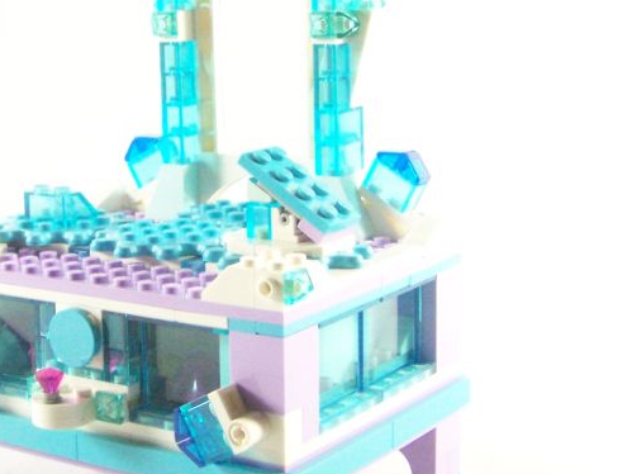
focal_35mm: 78
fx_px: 1424
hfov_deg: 24.9
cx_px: 199
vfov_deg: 18.8
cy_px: 158
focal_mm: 6.3
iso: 400
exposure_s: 1/60
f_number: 3.2
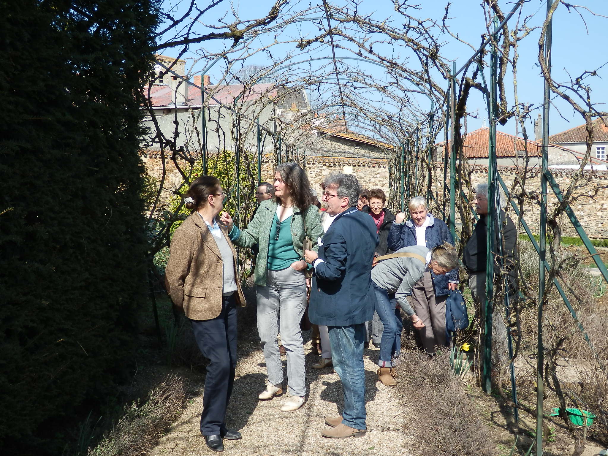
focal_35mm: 45
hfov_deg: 42.1
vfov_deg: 32.2
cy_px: 228
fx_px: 790
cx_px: 304
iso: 80
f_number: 3.8
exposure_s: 1/400
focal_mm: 8
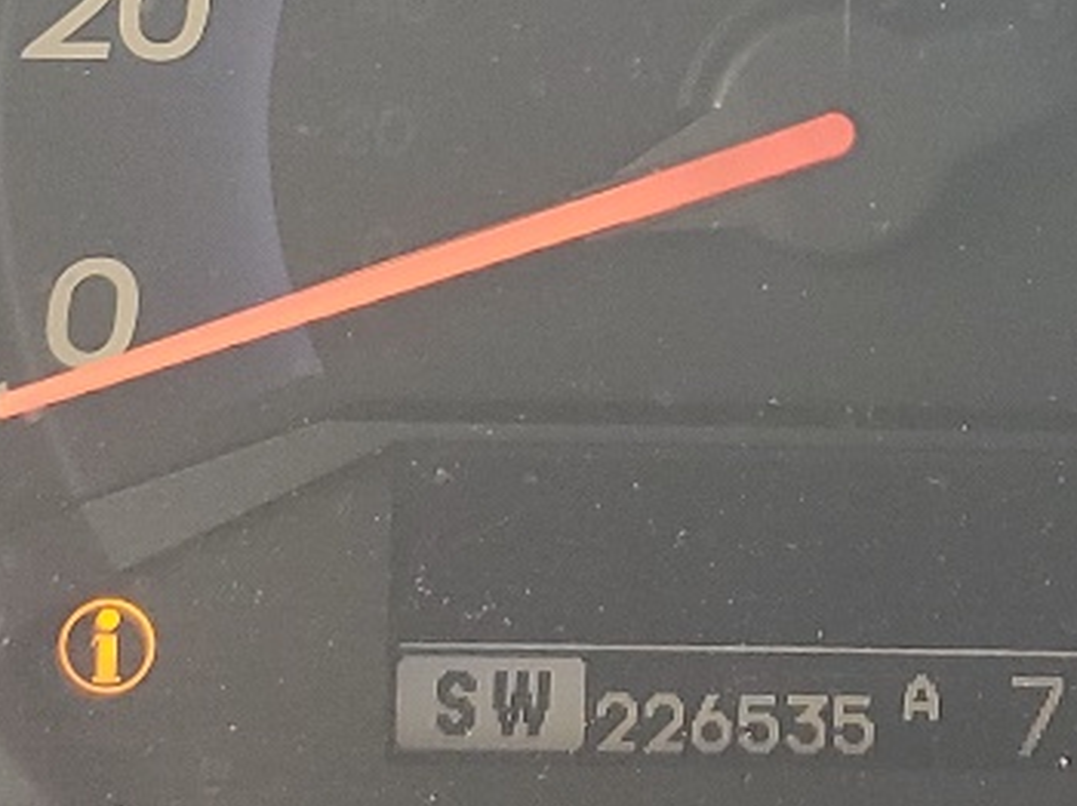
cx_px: 775
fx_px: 3700
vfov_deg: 12.0
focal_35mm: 119
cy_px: -326
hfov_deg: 16.5
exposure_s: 1/120
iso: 85
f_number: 1.5
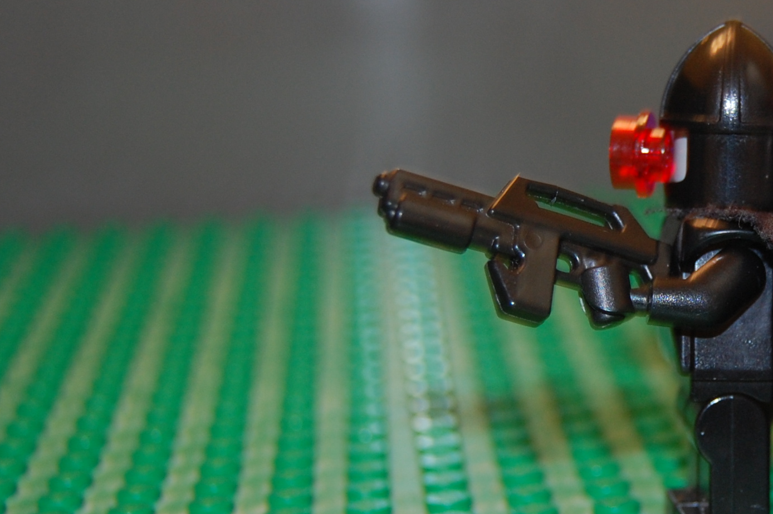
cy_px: 239
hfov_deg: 19.2
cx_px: 750
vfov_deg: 13.1
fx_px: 2231
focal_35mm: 104
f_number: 4.5
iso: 400
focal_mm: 32
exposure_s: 1/60
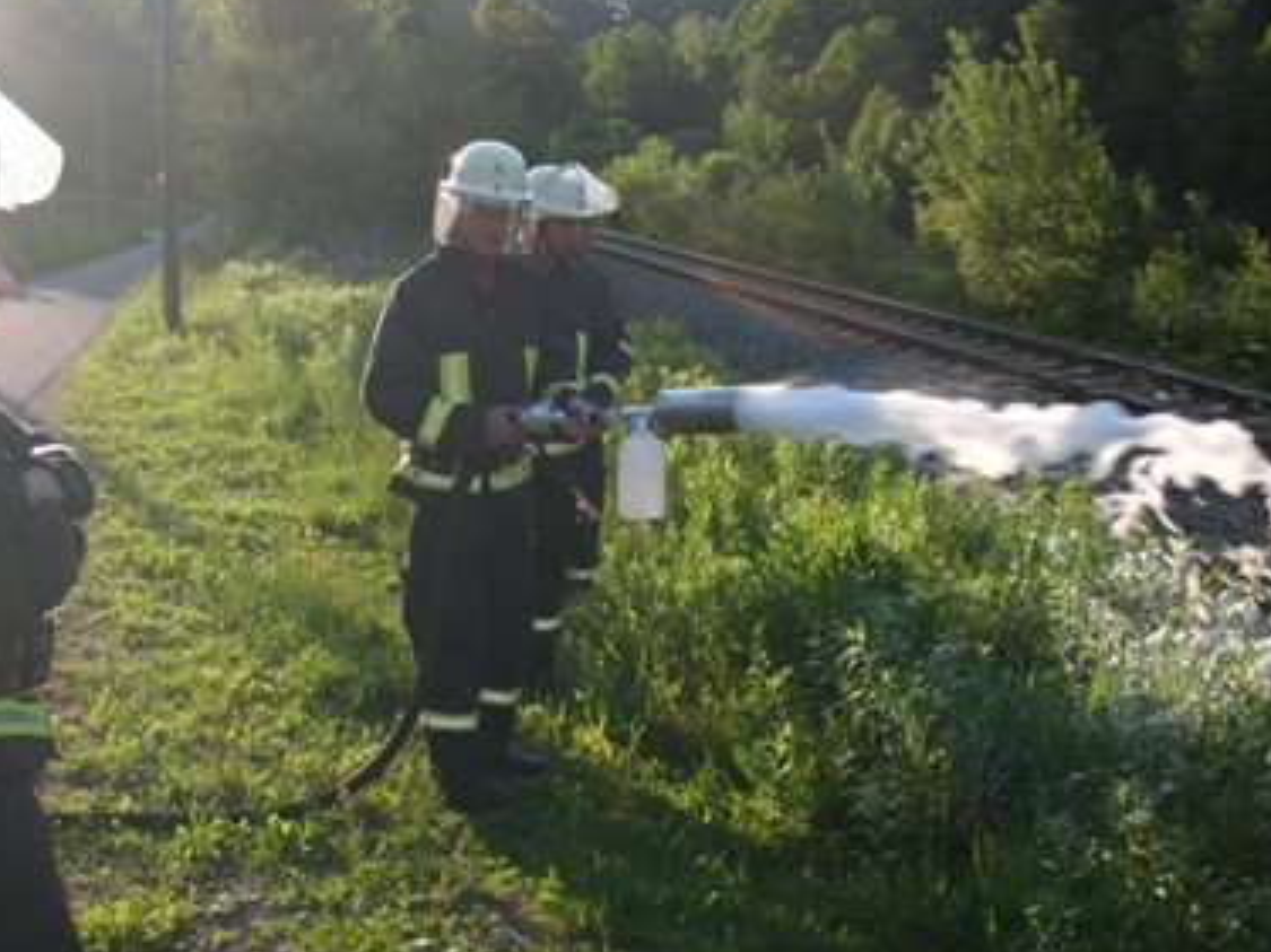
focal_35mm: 43
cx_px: 522
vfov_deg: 33.5
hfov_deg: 43.7
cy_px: 417
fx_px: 1578
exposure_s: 1/100
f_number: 7.3
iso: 100
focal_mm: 6.3
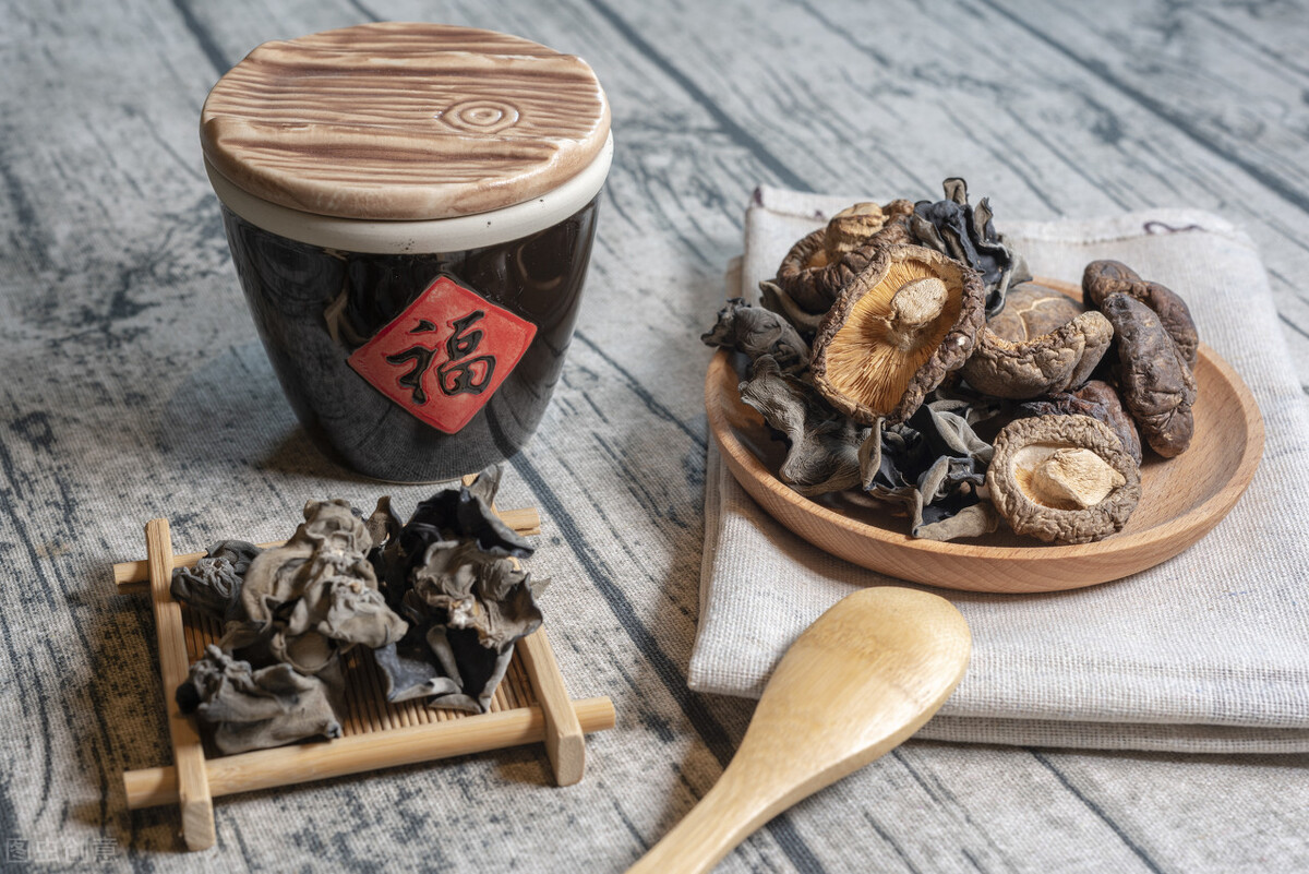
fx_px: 1819
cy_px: 437
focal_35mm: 50
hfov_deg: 39.6
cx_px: 654
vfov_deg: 27.0
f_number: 9
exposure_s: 2
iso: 64
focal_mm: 50
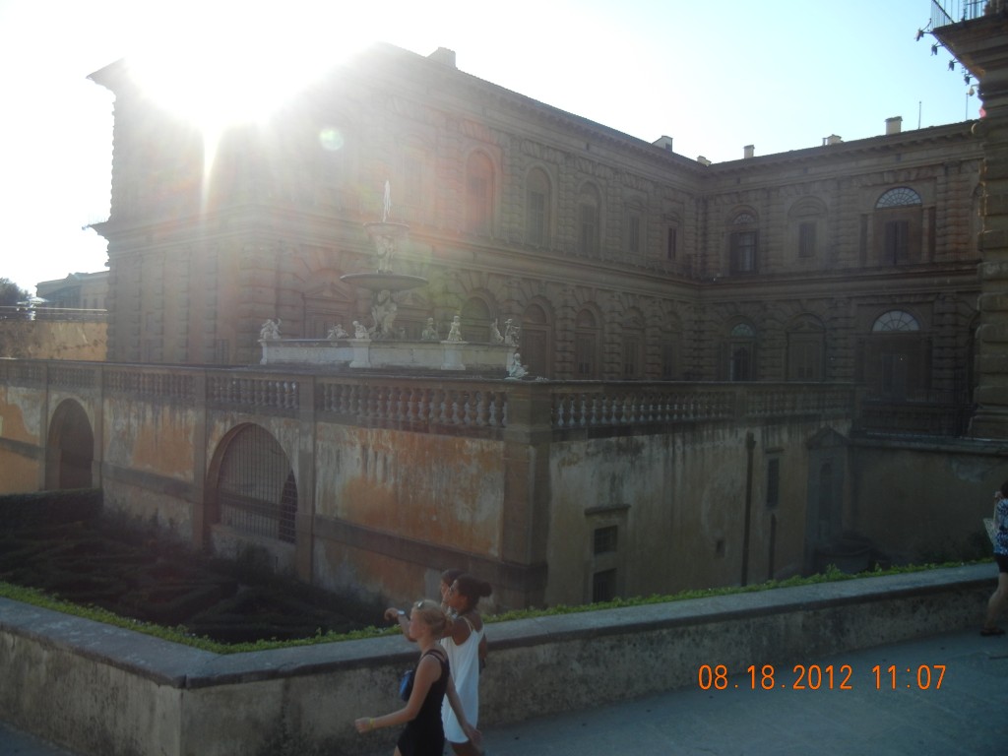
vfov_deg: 46.8
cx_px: 504
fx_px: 874
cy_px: 378
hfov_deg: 60.0
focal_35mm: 30
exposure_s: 1/780
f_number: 3.5
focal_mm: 5.4
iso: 160
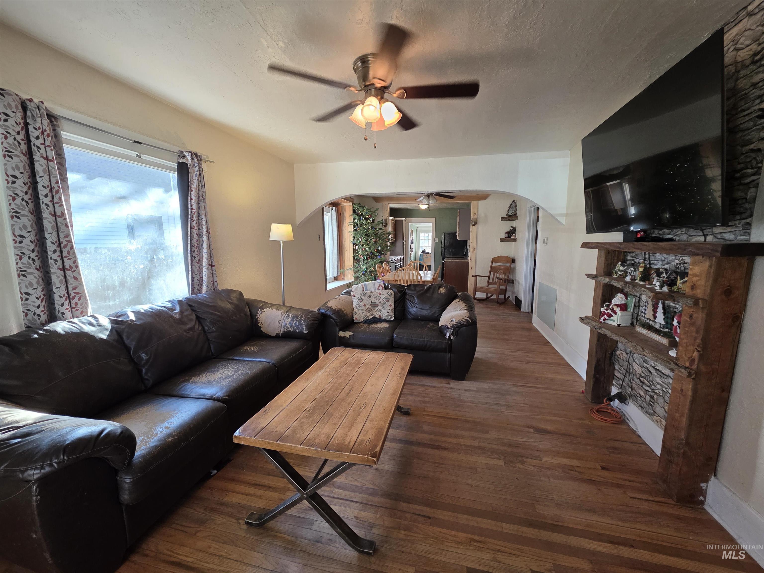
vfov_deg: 89.9
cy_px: 286
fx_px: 287
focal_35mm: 13
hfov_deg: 106.2
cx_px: 382
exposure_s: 1/120
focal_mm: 2.2
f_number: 1.9
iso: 200
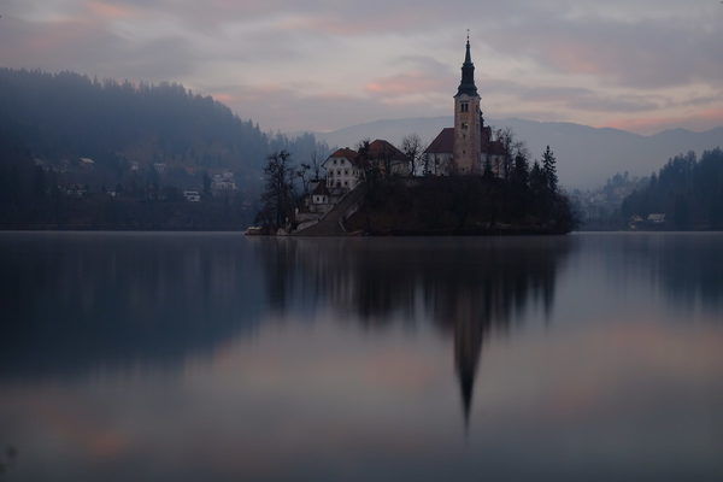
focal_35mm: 47
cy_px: 241
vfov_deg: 28.6
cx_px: 362
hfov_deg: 41.9
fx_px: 944
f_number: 11
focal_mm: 31.5
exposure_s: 60
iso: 200
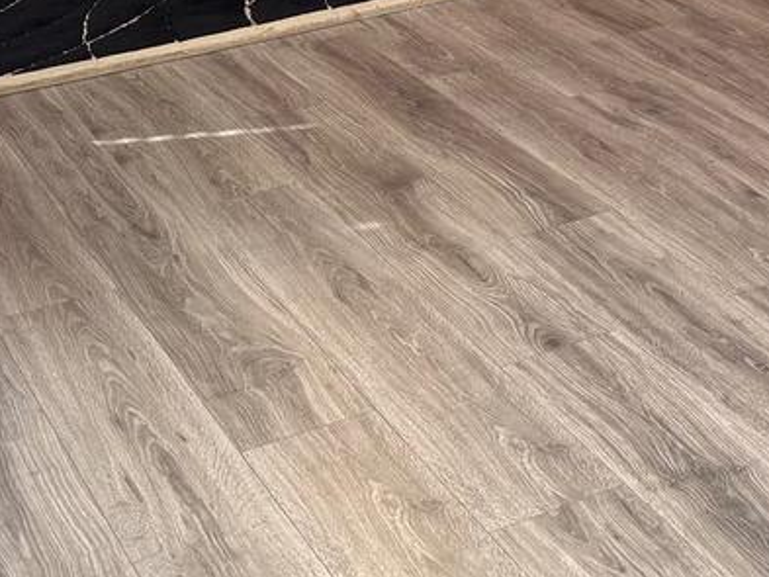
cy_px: -305
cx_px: 767
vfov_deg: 15.4
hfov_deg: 21.5
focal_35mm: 88
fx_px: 1956
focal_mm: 6.76
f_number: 1.78
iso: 100
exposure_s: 1/120
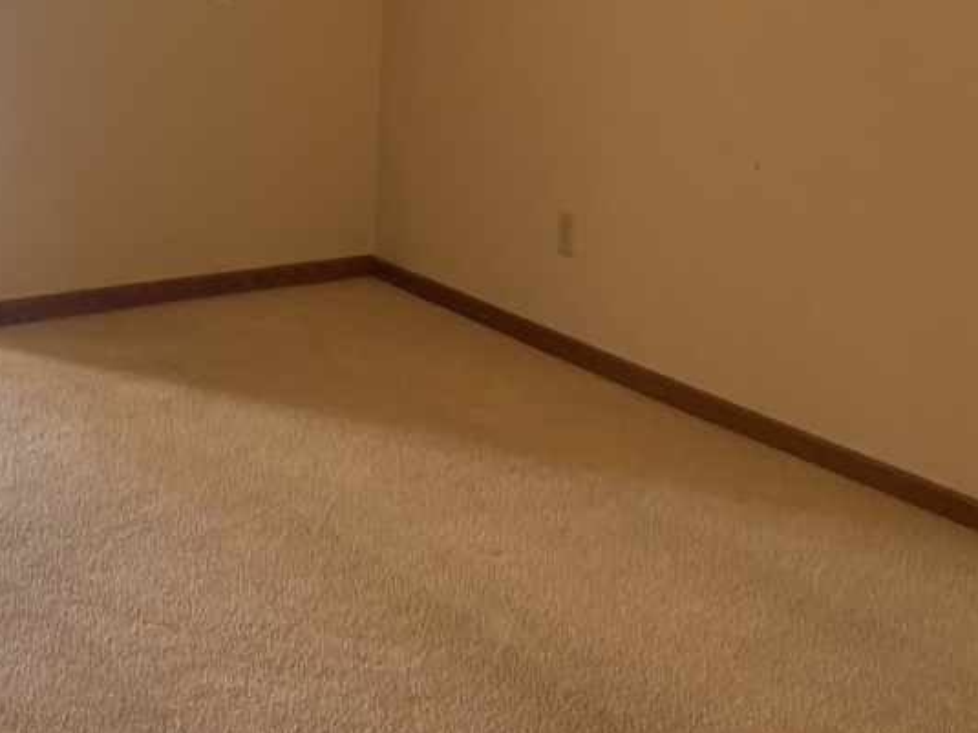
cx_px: 221
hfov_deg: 27.3
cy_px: 104
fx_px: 1977
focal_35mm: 70
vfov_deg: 20.7
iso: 125
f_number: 1.6
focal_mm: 5.96
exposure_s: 1/60
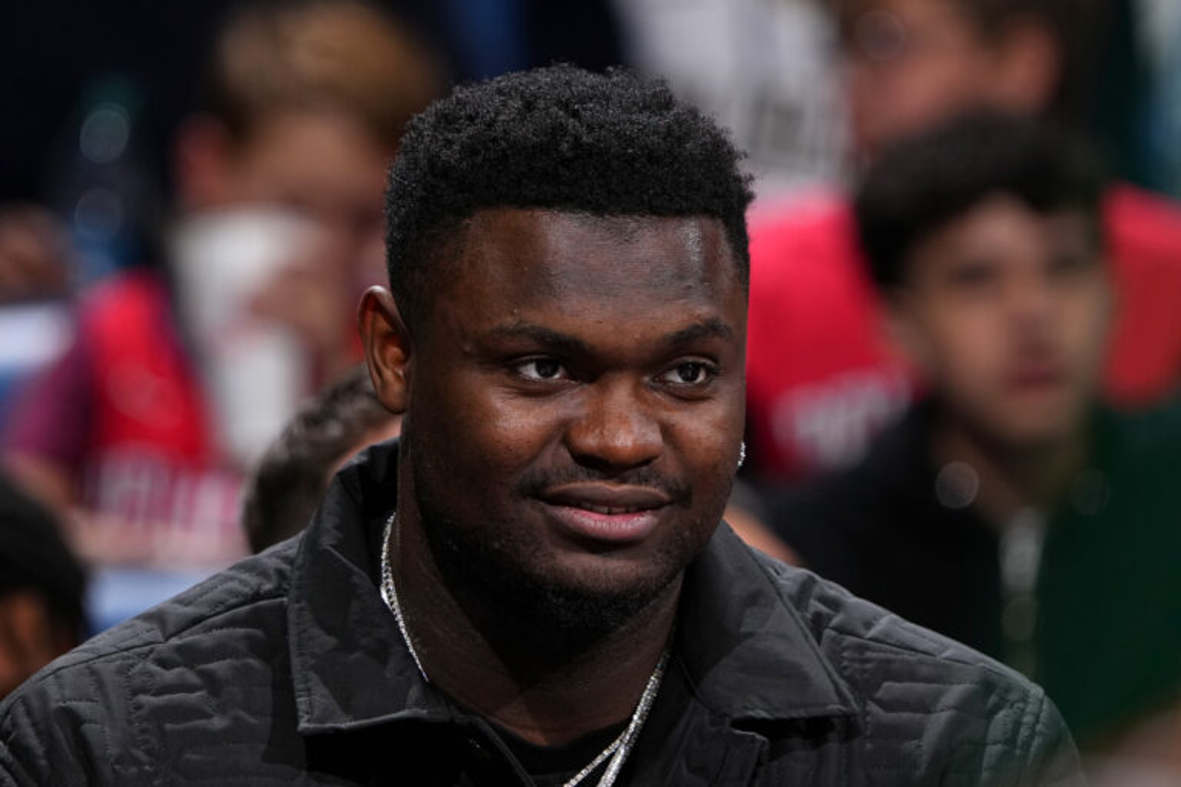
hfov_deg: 2.9
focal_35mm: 700
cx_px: 590
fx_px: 22962
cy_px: 394
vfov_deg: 2.0
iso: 640
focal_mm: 467
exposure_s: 1/400
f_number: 6.3
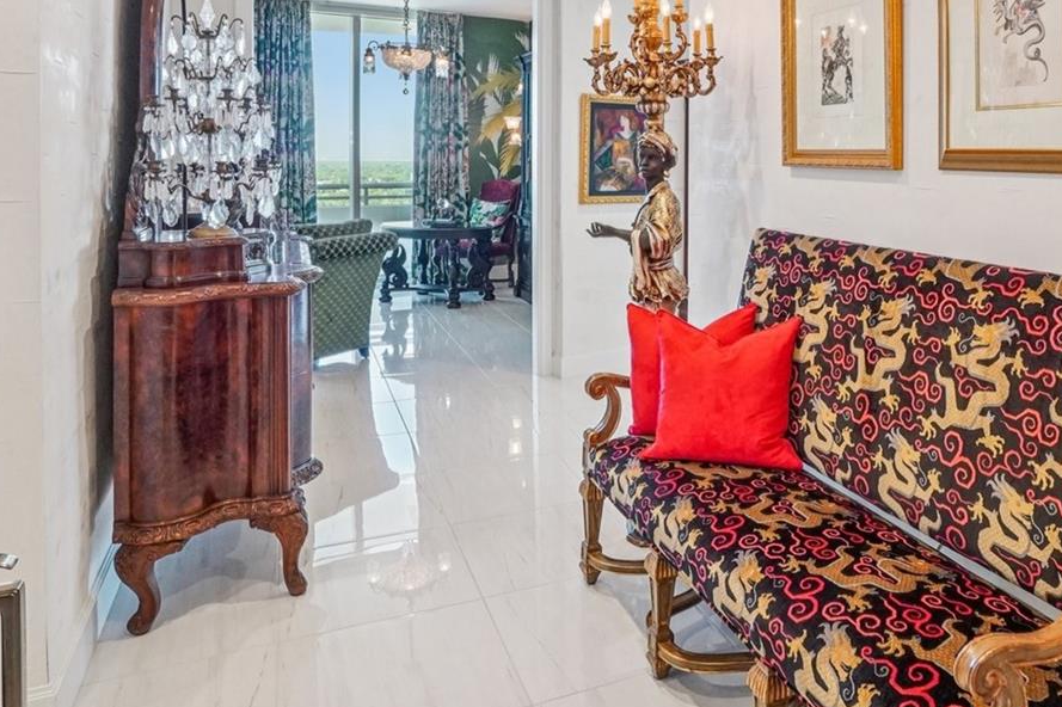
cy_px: 177
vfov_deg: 46.2
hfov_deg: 65.6
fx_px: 796
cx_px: 711
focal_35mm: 27
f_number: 8
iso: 800
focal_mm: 10
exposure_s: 1/30
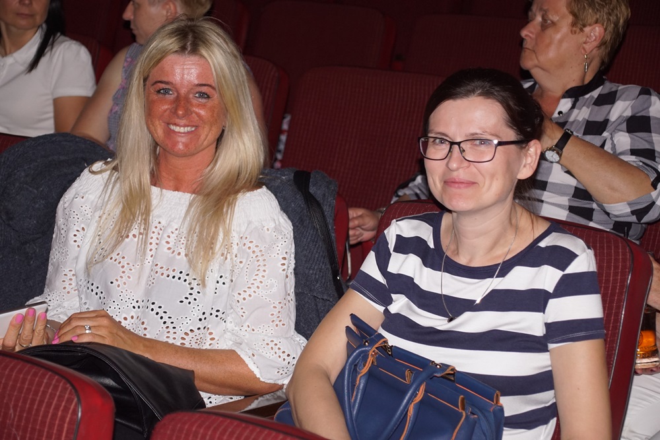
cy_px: 220
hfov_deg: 22.6
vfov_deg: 15.2
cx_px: 330
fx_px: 1650
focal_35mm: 90
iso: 800
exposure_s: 1/60
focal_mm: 60
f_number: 5
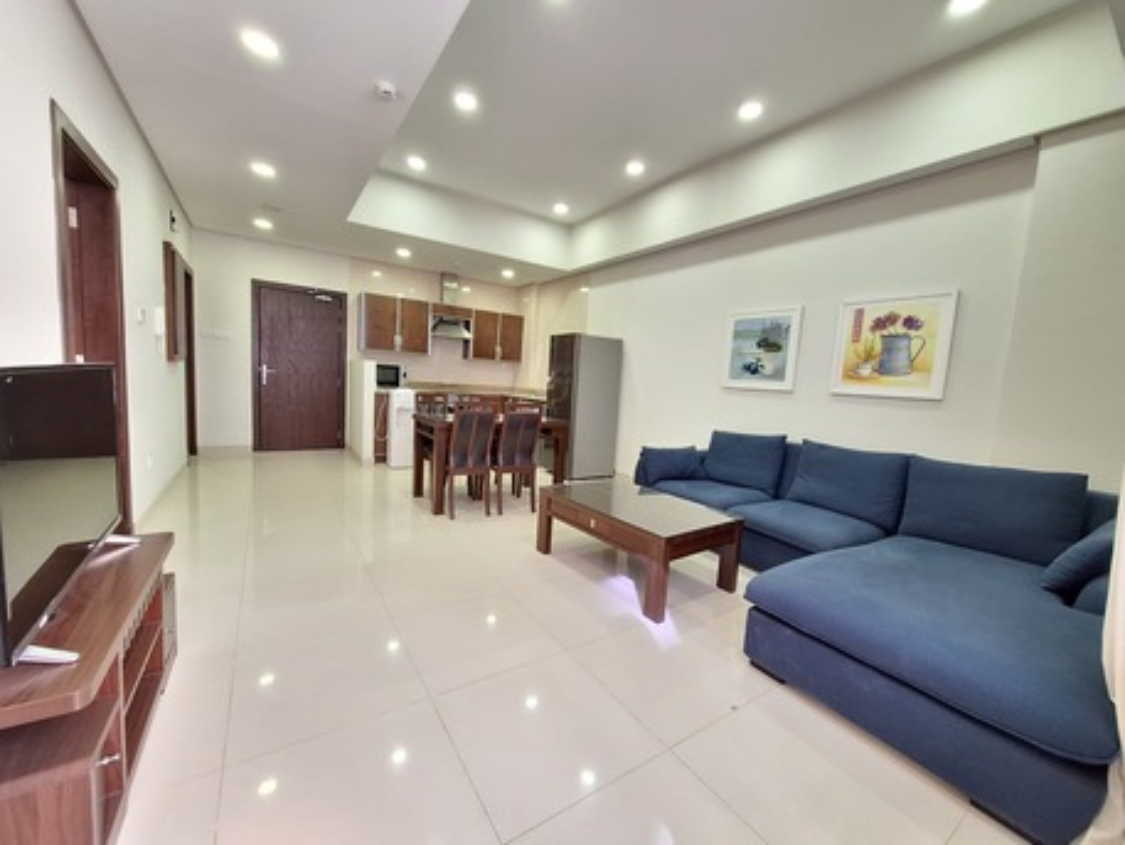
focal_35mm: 13
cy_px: 422
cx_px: 562
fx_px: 423
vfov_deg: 89.9
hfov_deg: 106.2
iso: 125
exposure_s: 1/50
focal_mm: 1.74
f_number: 2.2
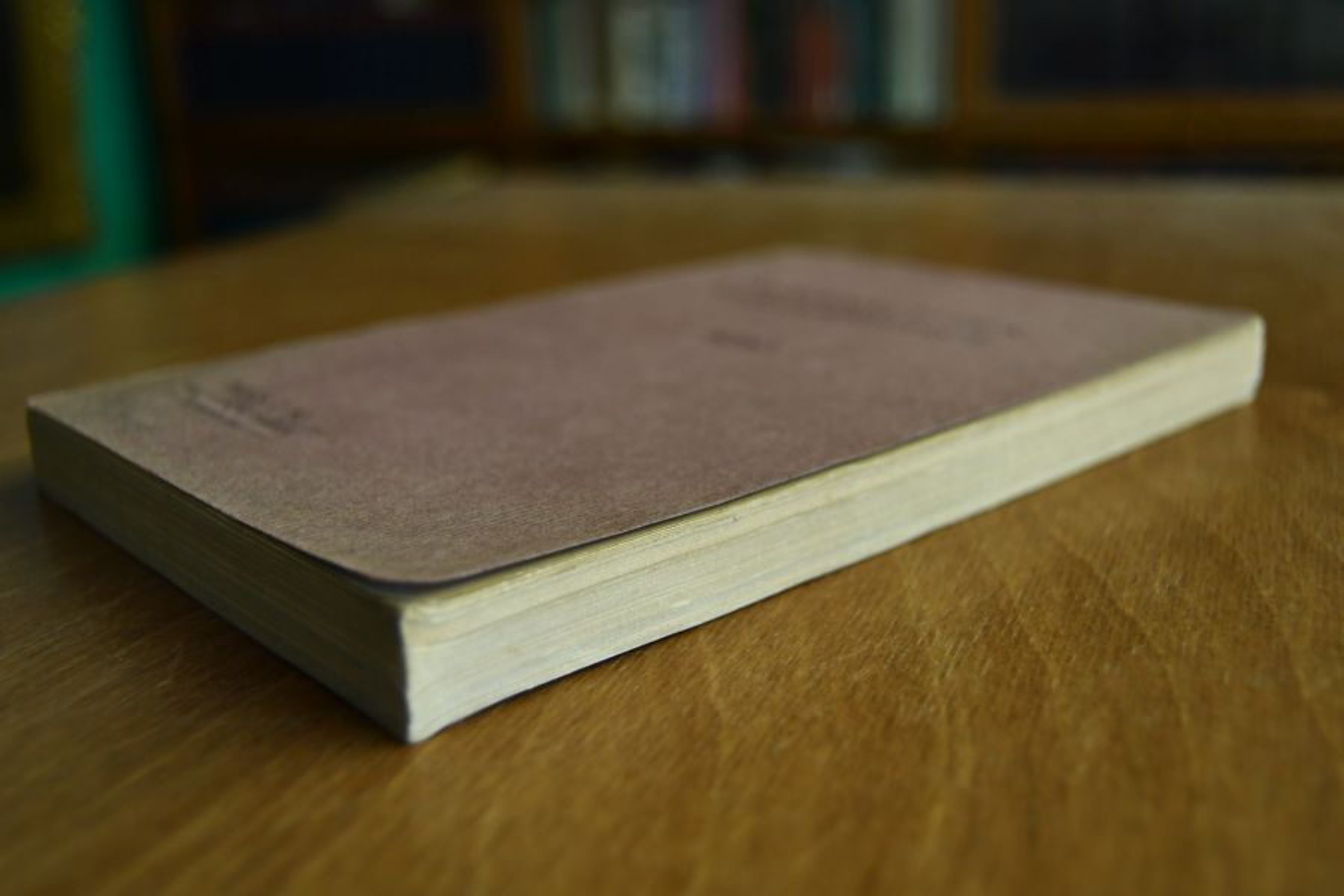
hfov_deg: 49.6
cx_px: 672
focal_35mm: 39
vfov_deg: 34.2
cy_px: 448
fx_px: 1456
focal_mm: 26
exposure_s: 1/125
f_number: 4
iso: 1000
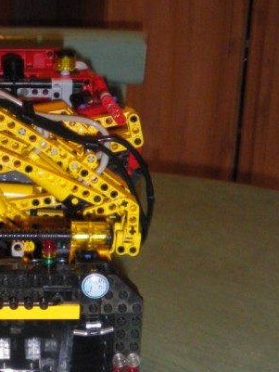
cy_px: 410
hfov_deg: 15.7
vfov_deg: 20.3
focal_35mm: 92
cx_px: -12
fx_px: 988
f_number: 3.5
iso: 400
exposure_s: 1/50
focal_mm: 6.3
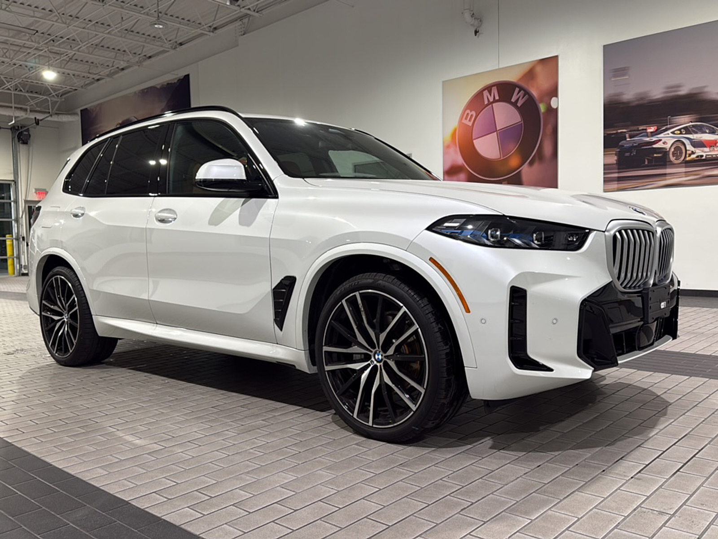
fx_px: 519
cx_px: 359
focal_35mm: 25
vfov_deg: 54.9
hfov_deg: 69.4
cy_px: 270
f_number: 1.78
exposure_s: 1/40
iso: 64
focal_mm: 6.76
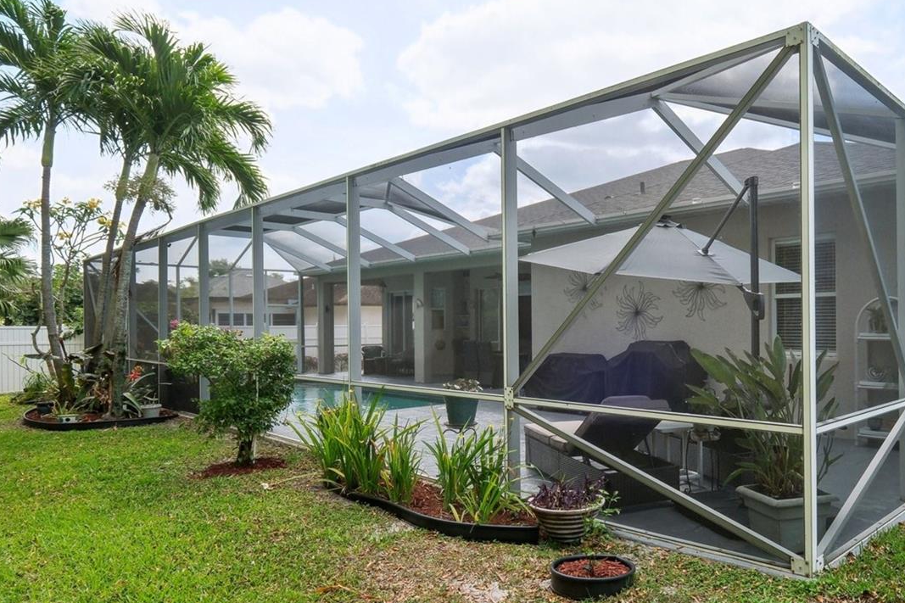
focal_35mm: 24
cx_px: 606
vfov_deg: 53.0
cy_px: 334
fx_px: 603
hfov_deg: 71.5
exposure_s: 1/300
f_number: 8
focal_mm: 10.5
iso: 400
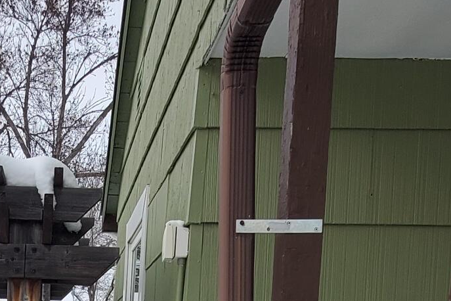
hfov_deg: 31.8
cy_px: 460
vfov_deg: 19.7
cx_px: 21
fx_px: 739
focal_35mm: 59
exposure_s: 1/512
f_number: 2.2
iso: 50
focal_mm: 1.8
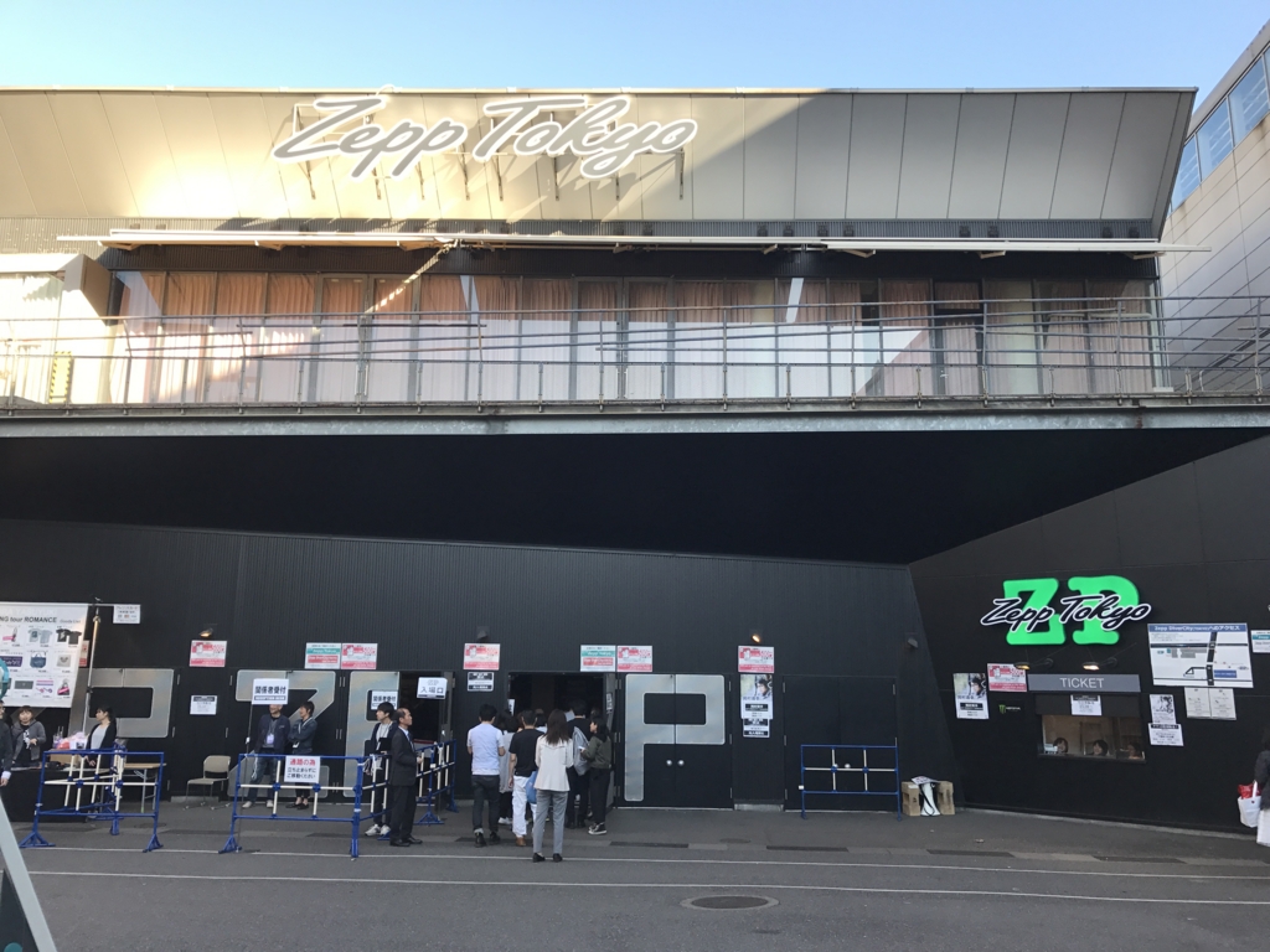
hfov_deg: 63.4
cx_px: 635
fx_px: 1027
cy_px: 476
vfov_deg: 49.7
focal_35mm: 28
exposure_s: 1/344
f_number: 1.8
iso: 20
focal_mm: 3.99
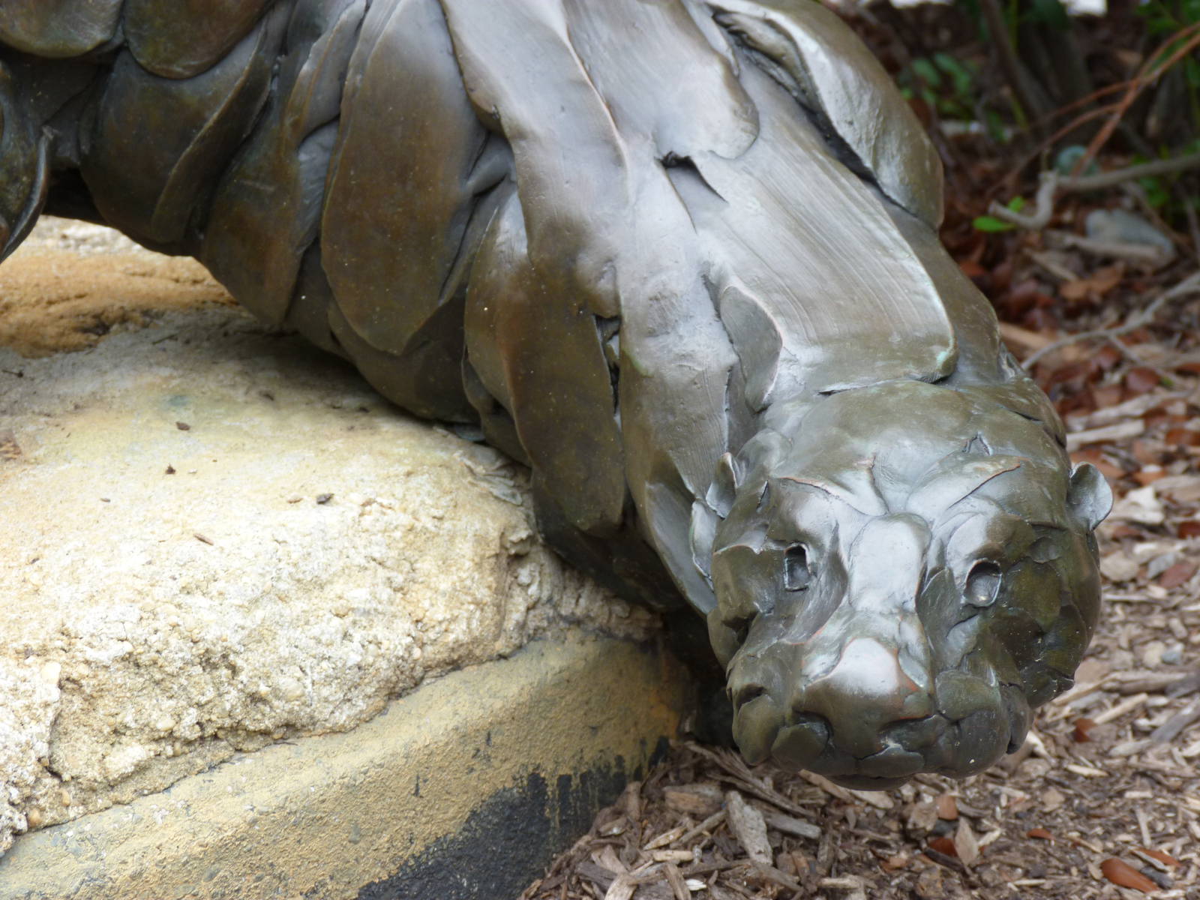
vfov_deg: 14.1
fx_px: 3640
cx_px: 600
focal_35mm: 105
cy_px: 450
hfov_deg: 18.7
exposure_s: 1/100
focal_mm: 19
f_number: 3.5
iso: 80
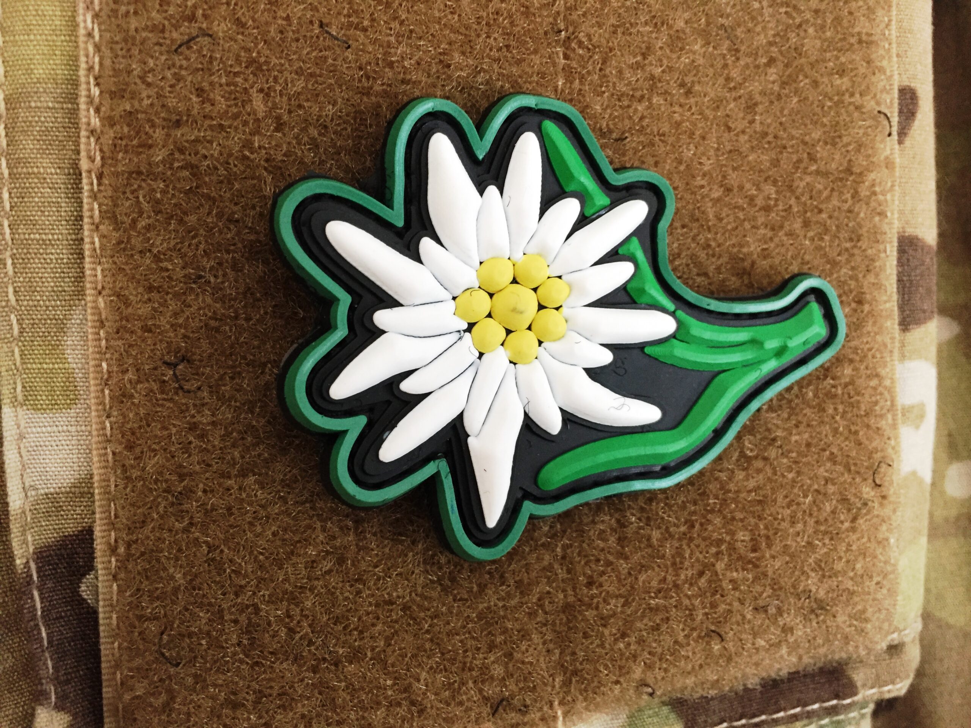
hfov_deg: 61.7
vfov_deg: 48.2
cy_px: 364
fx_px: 813
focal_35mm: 29
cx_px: 486
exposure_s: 1/33
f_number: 2.2
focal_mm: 4.15
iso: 200
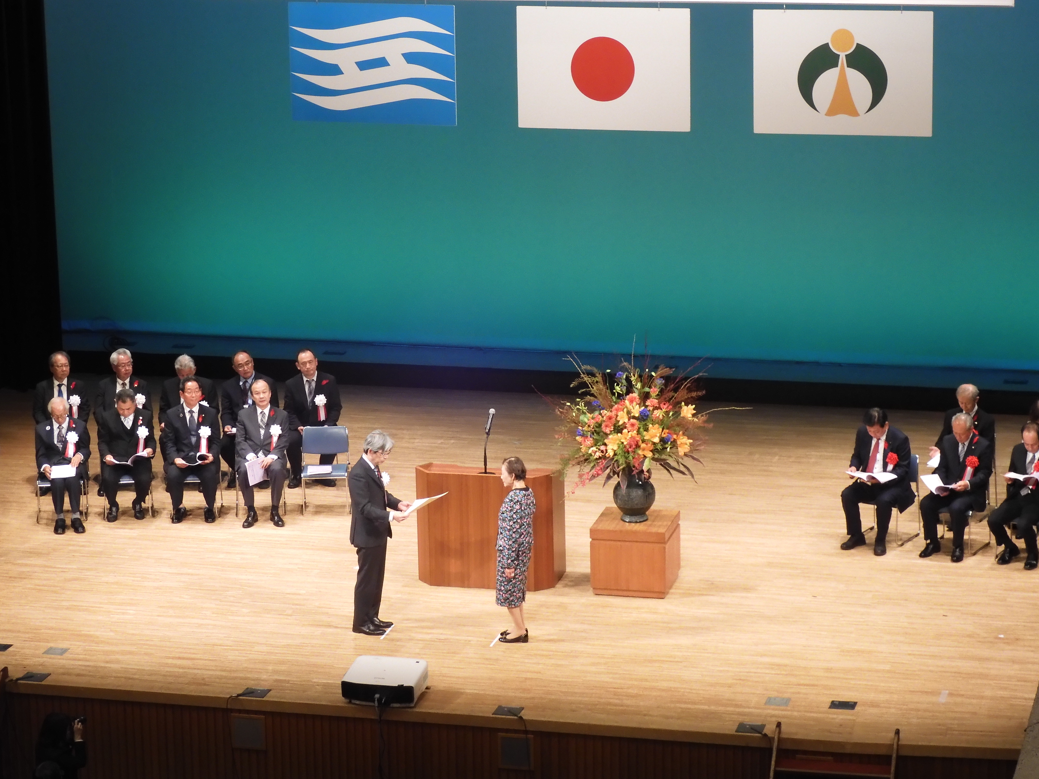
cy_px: 357
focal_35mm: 97
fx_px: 2911
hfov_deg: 20.2
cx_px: 469
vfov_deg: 15.2
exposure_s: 1/40
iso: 400
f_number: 5
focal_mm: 15.2
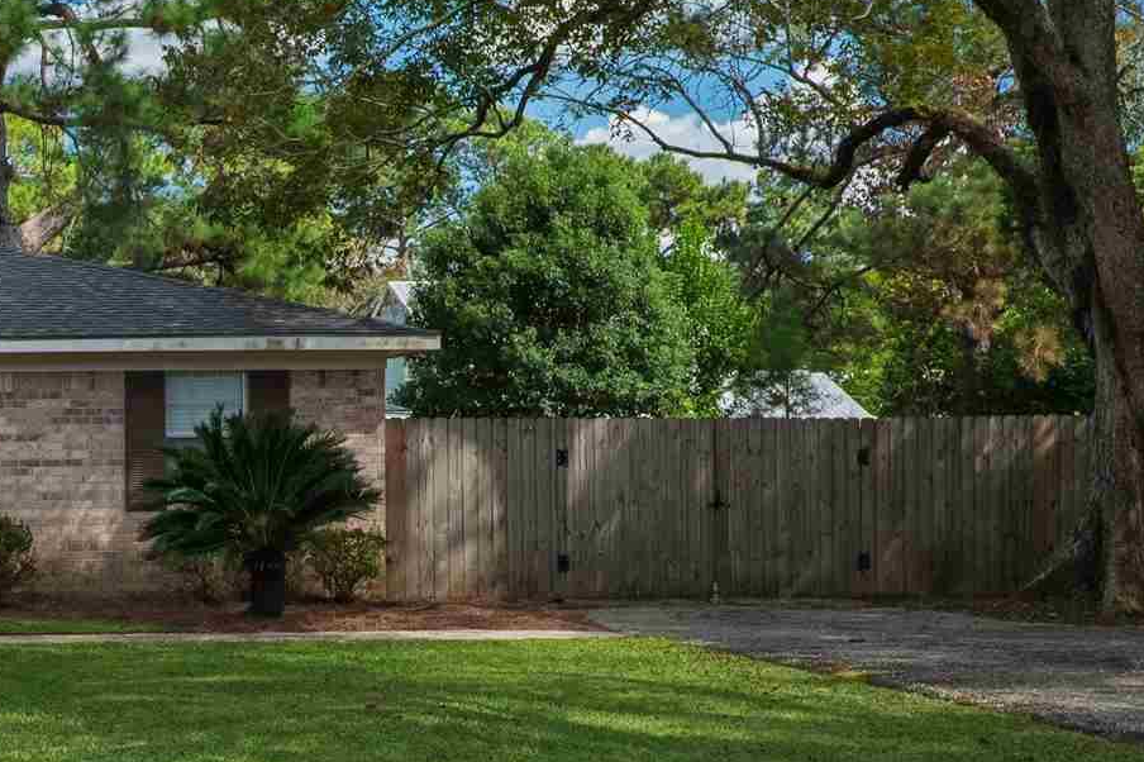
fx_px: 2160
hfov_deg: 27.4
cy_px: 470
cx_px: -80
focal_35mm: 68
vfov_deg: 20.0
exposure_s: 1/80
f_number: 8
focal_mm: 20
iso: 640
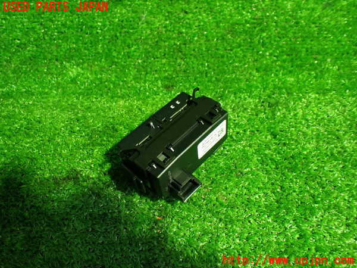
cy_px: 134
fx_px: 309
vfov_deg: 46.8
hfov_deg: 60.0
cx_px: 178
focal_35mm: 30
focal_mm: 5.4
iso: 800
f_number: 2.3
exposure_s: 1/60
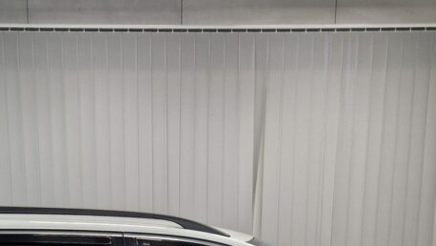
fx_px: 648
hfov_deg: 37.0
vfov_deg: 19.2
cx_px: 168
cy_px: 354
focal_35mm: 56
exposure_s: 1/180
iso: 125
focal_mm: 5.4
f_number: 1.8
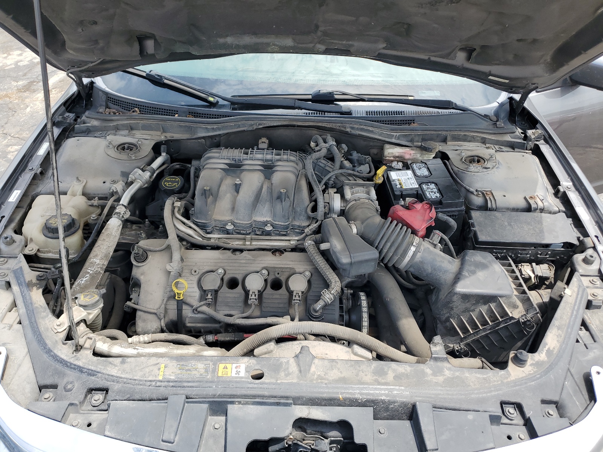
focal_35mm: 26
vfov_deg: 53.1
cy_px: 226
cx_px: 302
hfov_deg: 67.3
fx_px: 453
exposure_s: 1/1111
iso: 50
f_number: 1.5
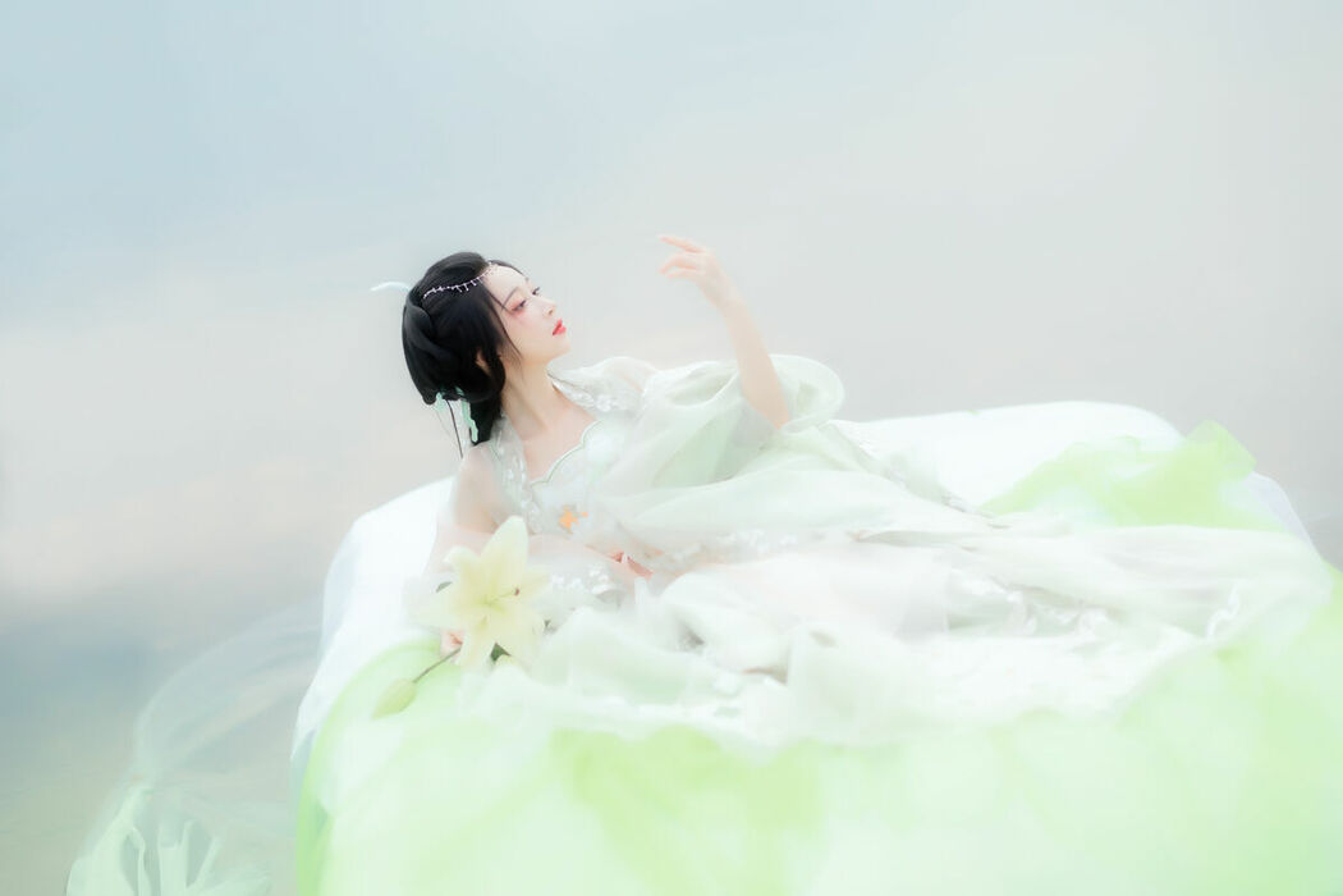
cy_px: 448
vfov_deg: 16.1
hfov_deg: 23.9
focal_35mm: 85
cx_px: 672
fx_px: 3171
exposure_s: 1/1000
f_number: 1.4
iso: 160
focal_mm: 85
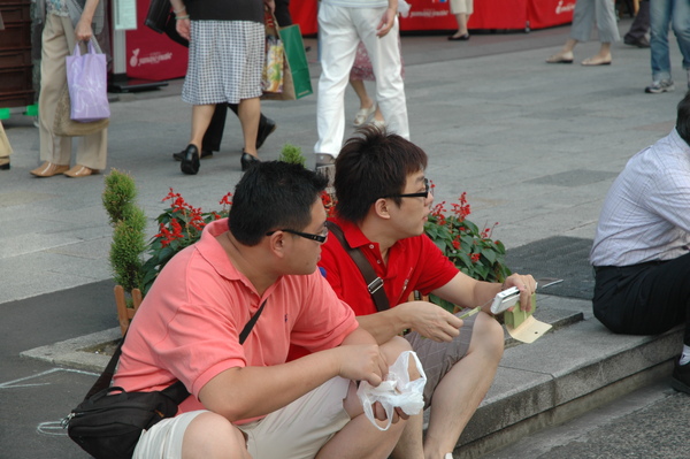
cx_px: 345
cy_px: 230
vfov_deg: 13.0
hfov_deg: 19.5
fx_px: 2011
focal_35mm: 105
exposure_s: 1/160
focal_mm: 70
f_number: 6.3
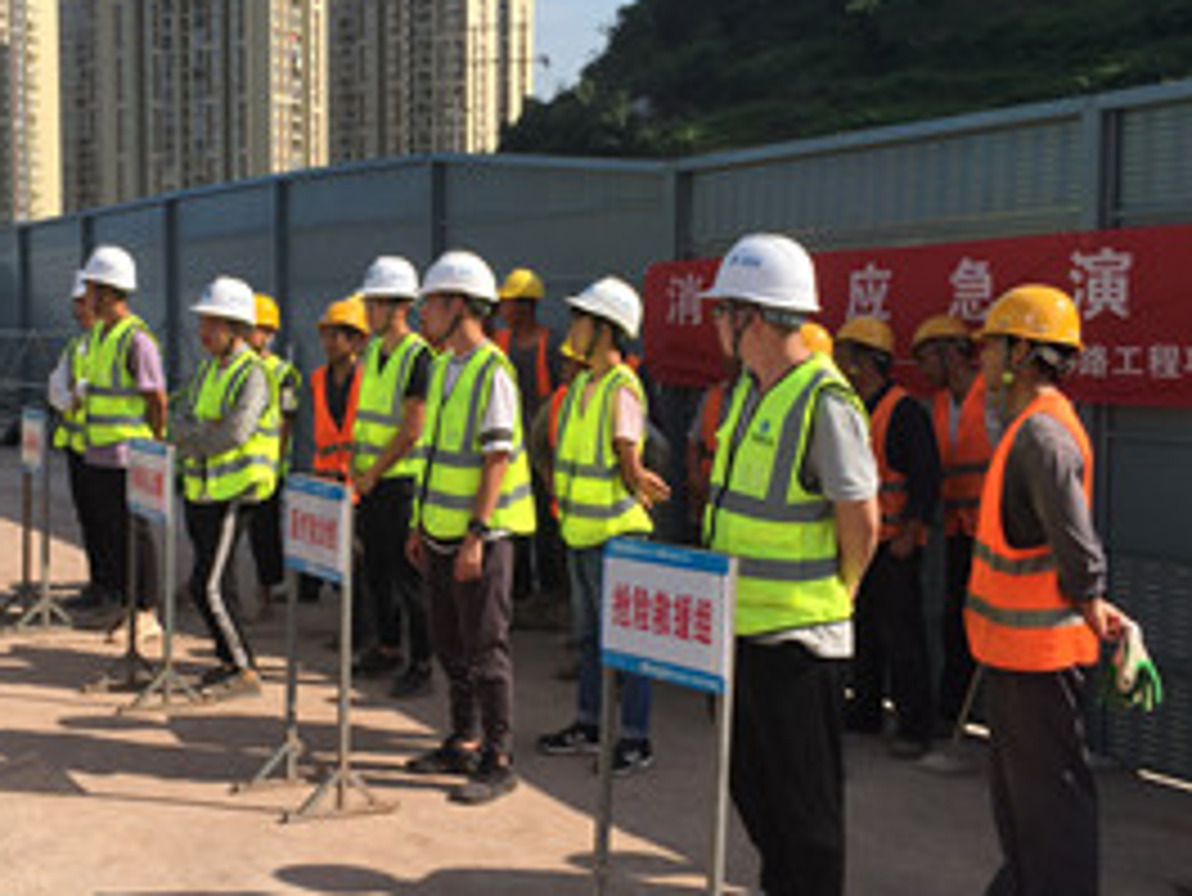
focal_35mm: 46
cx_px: 414
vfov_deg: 31.5
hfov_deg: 40.8
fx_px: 1585
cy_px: 425
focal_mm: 4.15
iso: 32
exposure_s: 1/2083
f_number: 2.2
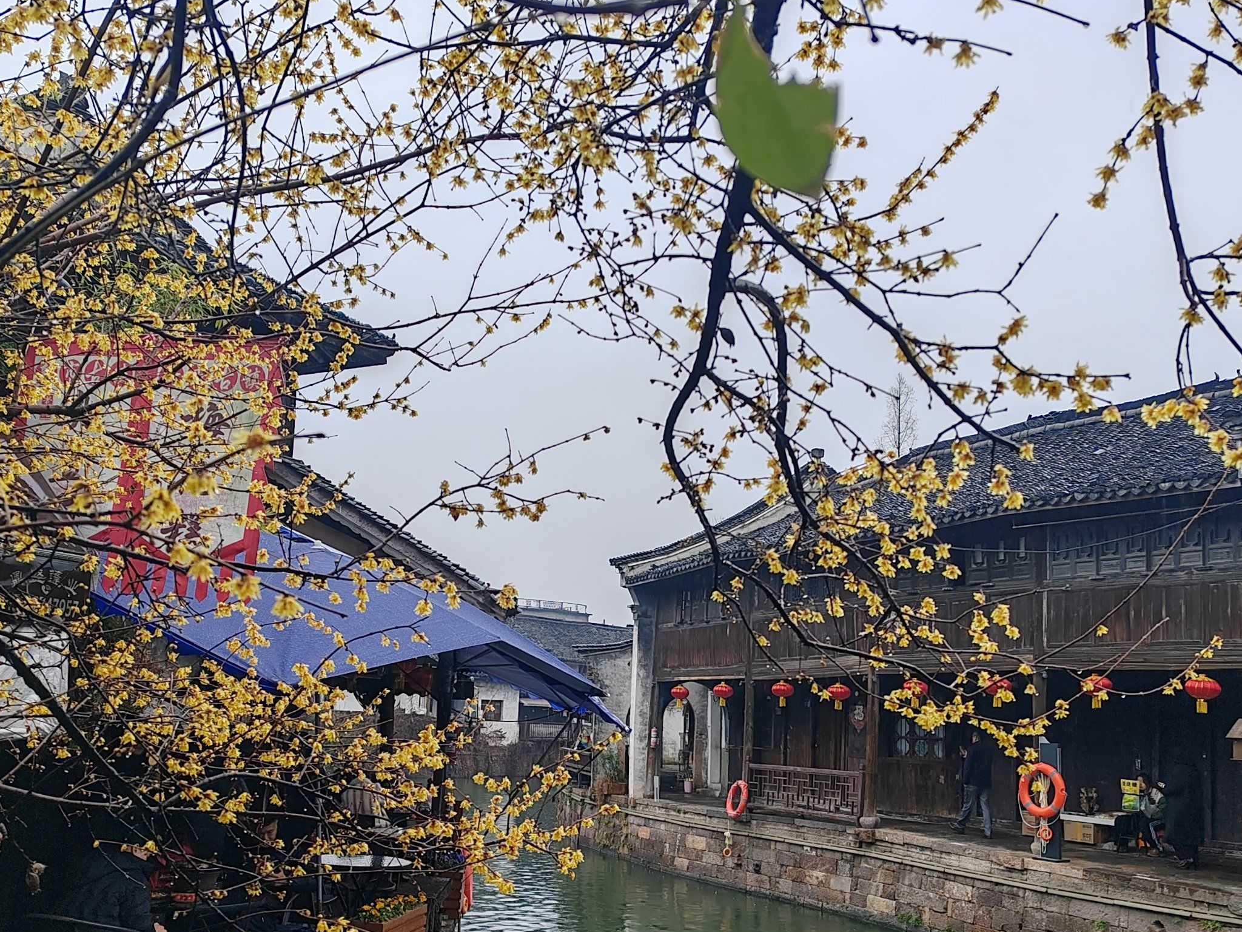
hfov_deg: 51.3
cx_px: 590
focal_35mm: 36
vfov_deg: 39.4
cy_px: 590
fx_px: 1292
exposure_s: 1/192
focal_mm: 6.14
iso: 50
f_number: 1.8
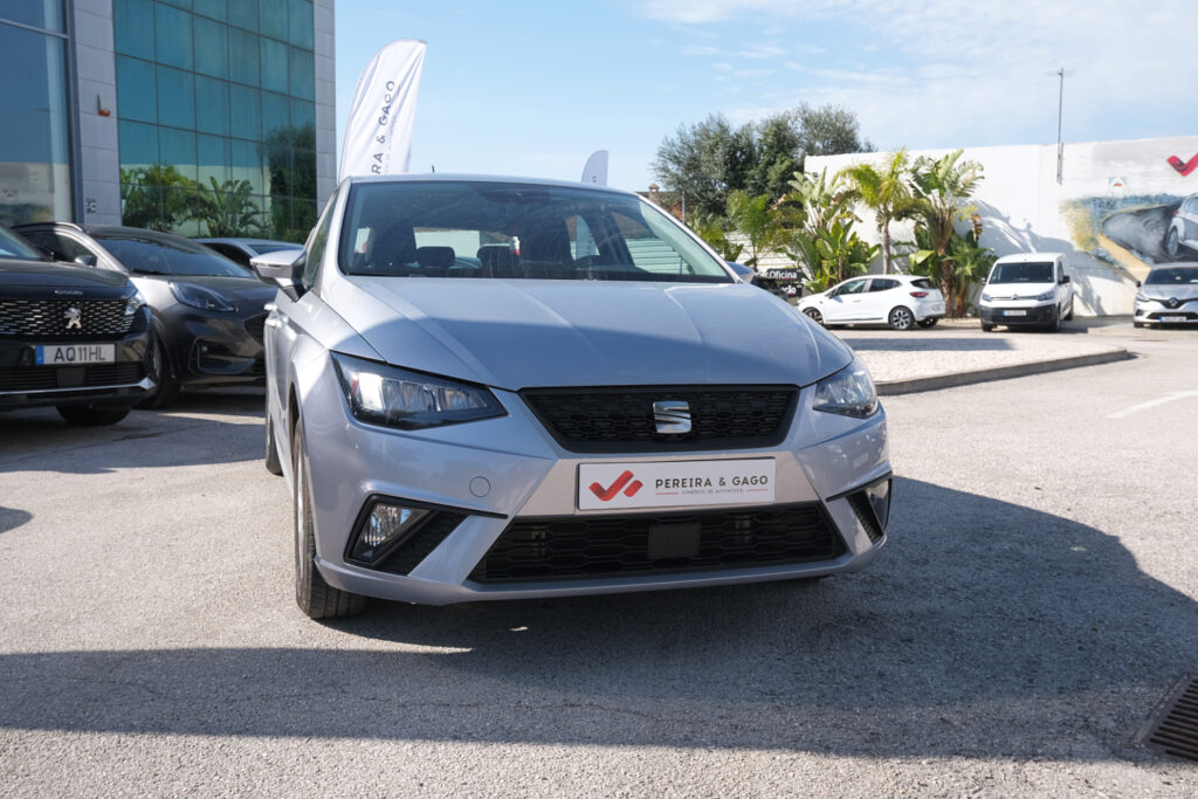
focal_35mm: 33
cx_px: 599
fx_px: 1098
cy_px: 400
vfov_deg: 40.0
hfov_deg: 57.2
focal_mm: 22.1
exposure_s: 1/200
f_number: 9
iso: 160
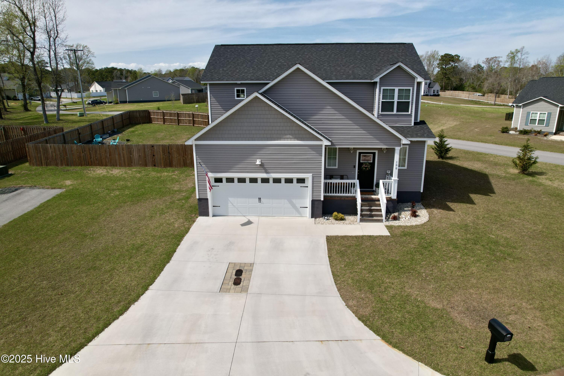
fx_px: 345
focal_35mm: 22
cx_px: 282
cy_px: 188
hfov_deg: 78.6
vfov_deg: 57.2
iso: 100
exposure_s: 1/160
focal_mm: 8.38
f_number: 2.8
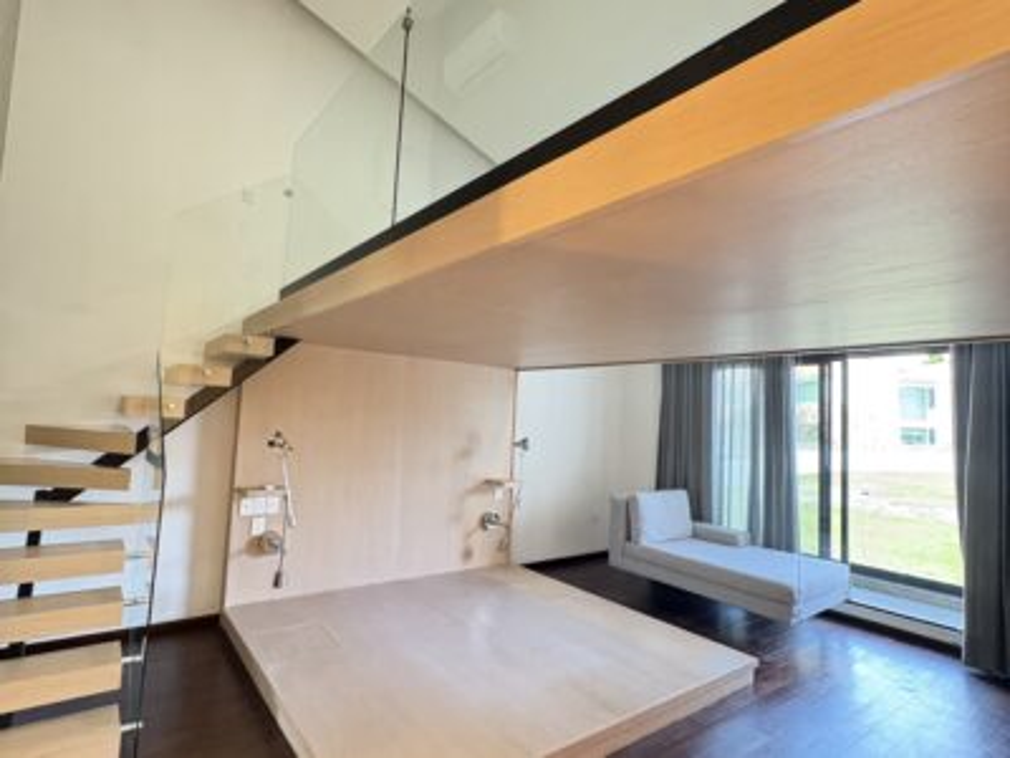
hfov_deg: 102.1
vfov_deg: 85.7
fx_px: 408
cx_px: 505
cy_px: 379
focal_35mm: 14
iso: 400
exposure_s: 1/60
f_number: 2.2
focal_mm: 2.22
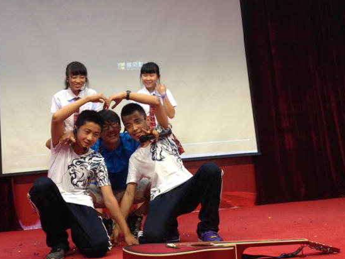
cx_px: 157
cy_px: 113
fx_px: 508
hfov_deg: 37.5
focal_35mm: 51
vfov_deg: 28.5
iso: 125
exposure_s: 1/20
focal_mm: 4.28
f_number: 2.4
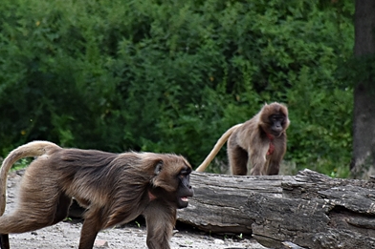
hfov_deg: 3.8
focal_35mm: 549
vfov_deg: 2.5
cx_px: 148
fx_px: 5716
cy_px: 122
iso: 800
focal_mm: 140
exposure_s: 1/1000
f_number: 5.6
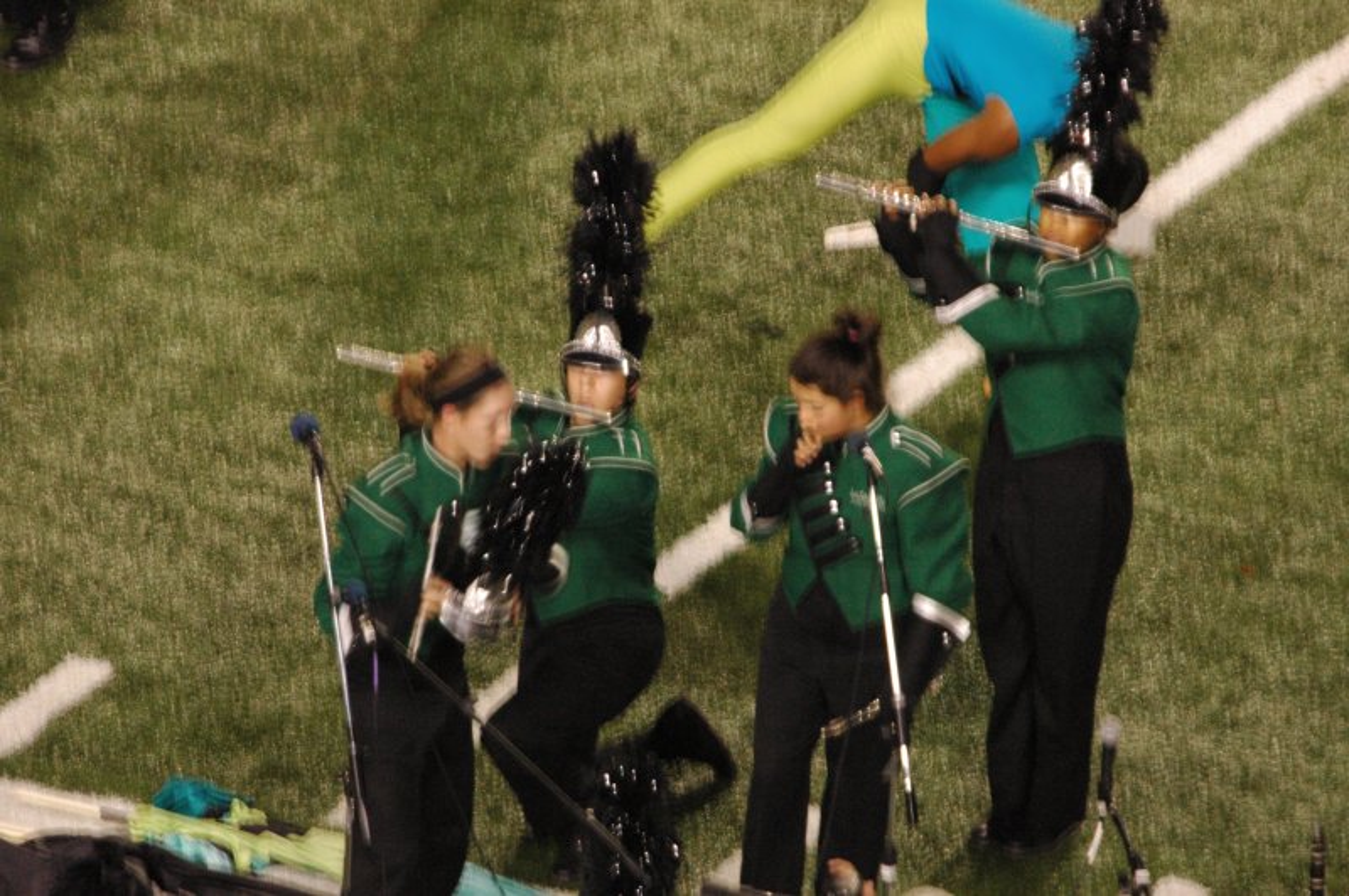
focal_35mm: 510
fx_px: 19095
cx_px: 674
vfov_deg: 2.7
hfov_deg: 4.0
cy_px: 448
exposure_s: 1/60
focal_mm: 340
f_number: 5.6
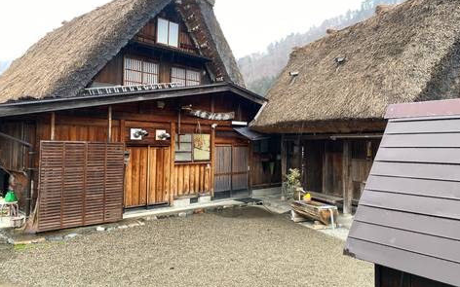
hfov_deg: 66.5
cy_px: 139
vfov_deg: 44.5
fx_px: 351
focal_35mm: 28
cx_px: 232
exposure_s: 1/121
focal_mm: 4.25
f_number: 1.8
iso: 64
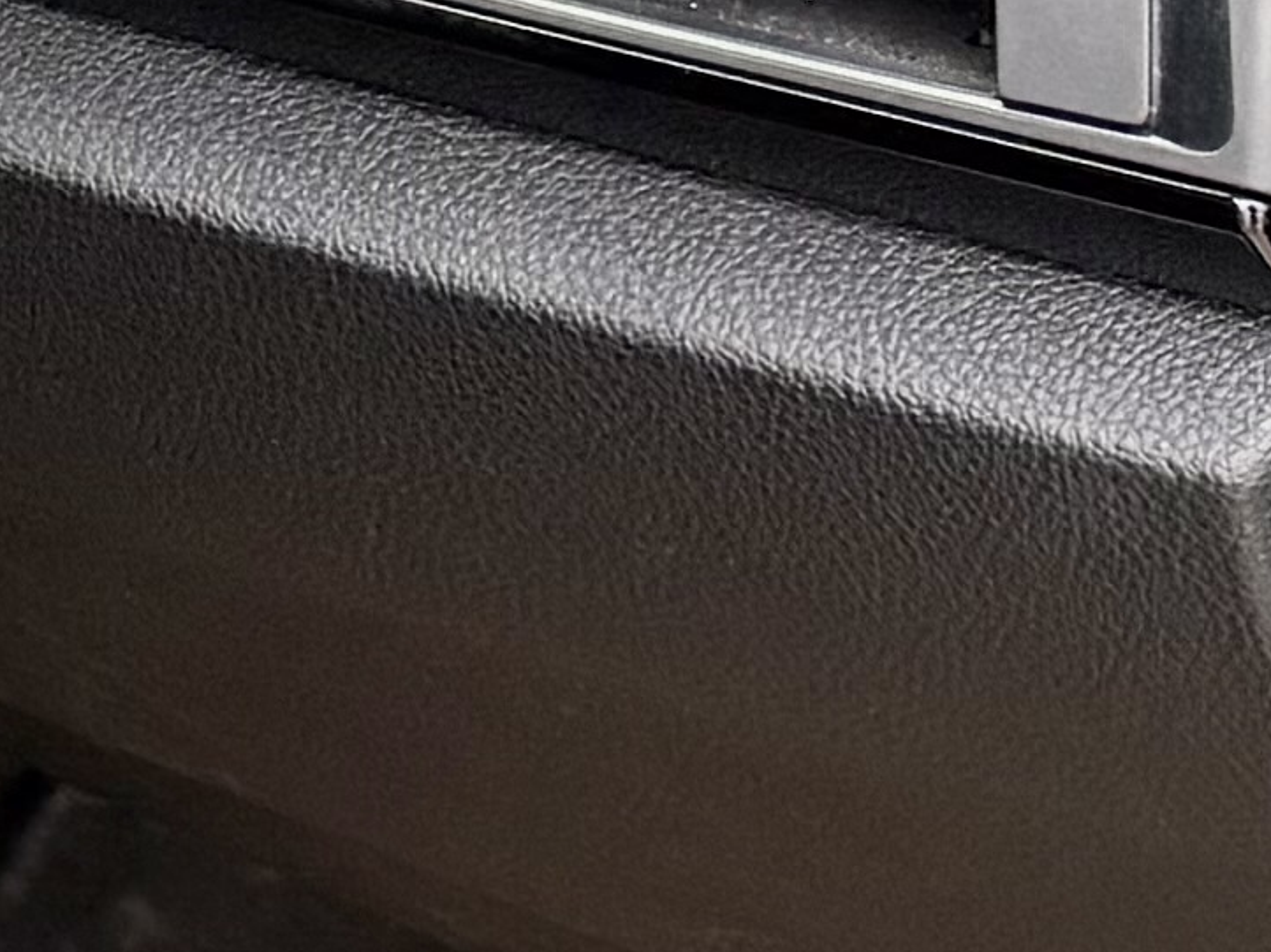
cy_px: 299
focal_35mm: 190
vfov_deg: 7.8
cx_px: -2049
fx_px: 6974
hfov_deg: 9.1
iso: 250
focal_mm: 6.76
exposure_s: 1/60
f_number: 1.78
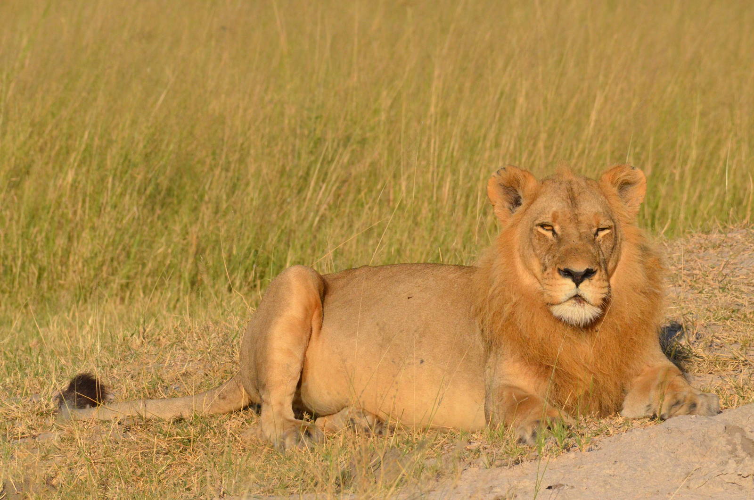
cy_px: 250
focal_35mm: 525
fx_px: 10974
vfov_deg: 2.6
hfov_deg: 3.9
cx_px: 377
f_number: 14
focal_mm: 350
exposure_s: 1/3200
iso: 2500
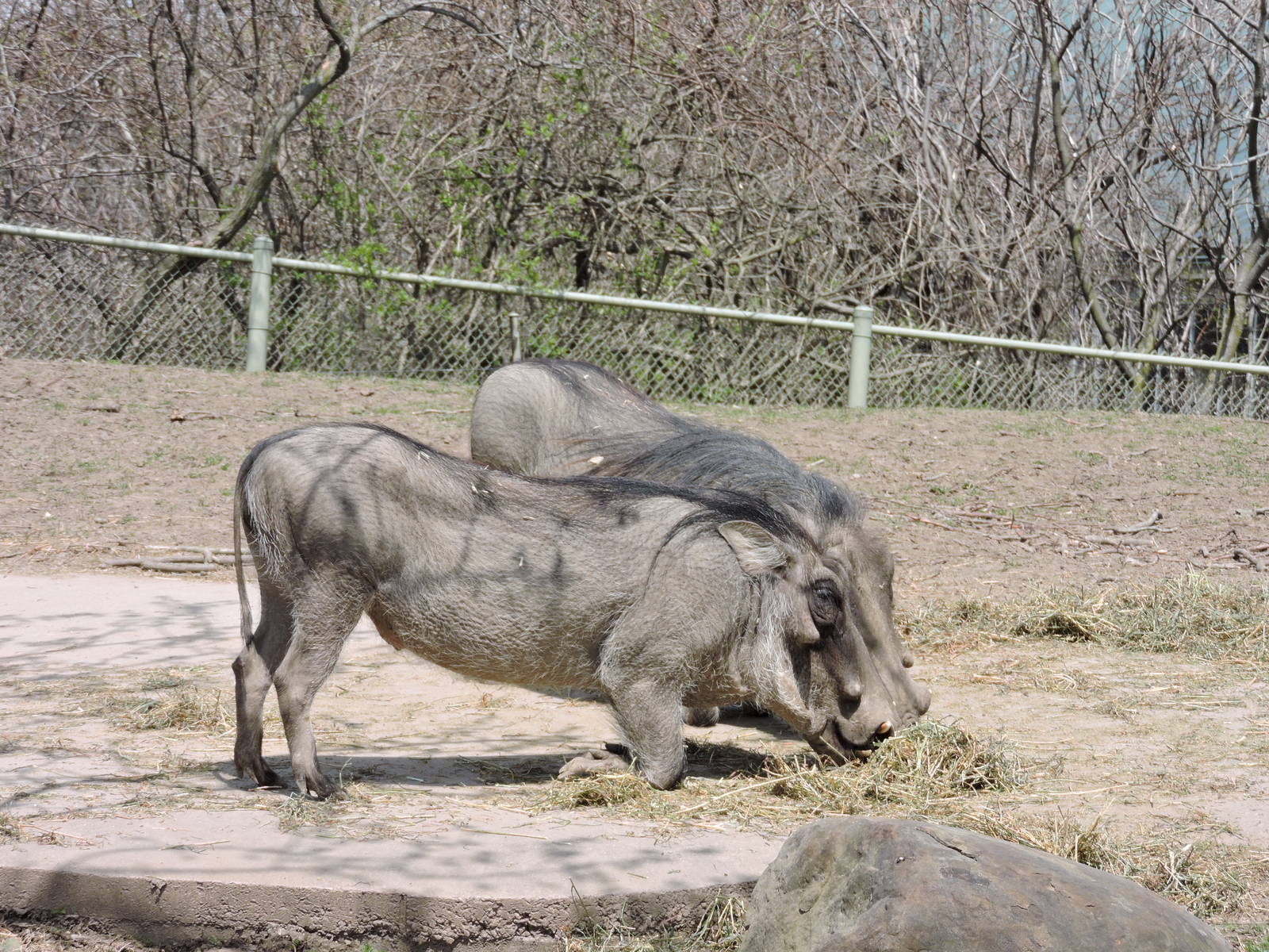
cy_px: 476
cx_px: 634
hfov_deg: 13.6
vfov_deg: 10.2
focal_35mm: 145
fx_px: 5316
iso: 100
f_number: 4.4
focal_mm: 25.9
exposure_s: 1/500
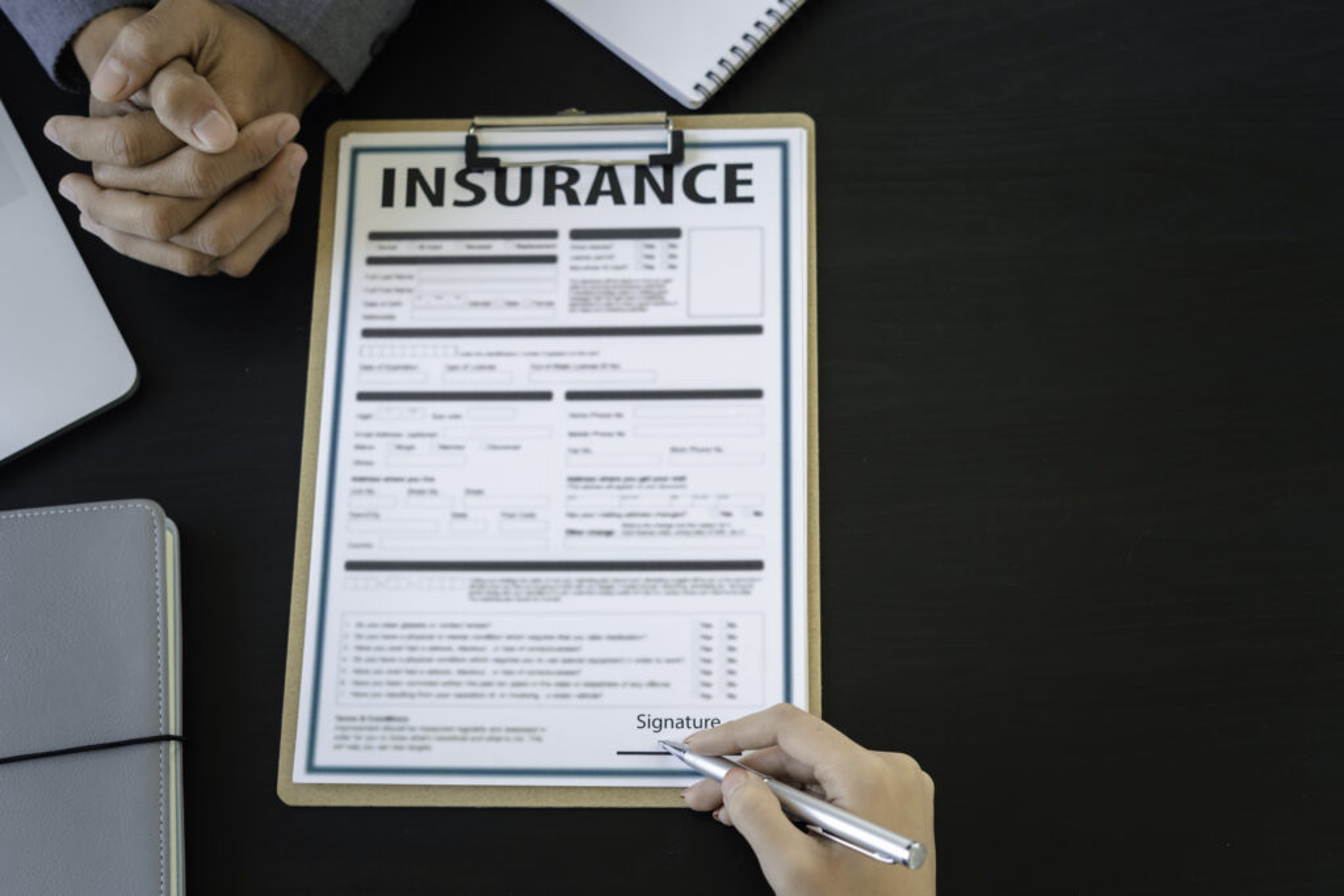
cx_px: 672
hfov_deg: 39.6
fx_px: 1867
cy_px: 448
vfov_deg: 27.0
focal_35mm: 50
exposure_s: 1/100
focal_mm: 50
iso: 400
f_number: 3.5
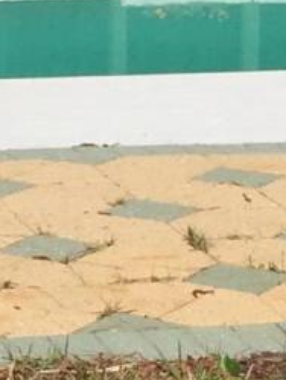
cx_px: 117
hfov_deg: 6.4
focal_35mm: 232
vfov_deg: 8.5
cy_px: 322
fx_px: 2551
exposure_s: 1/4950
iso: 32
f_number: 2.2
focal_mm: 4.15
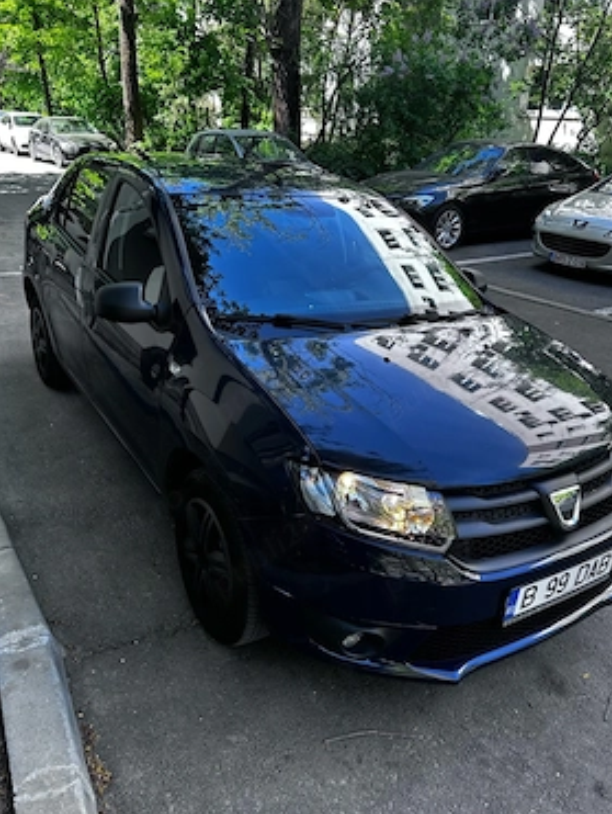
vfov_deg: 63.4
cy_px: 397
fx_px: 659
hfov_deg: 49.8
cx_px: 327
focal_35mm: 28
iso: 40
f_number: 1.5
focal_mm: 5.7
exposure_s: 1/212
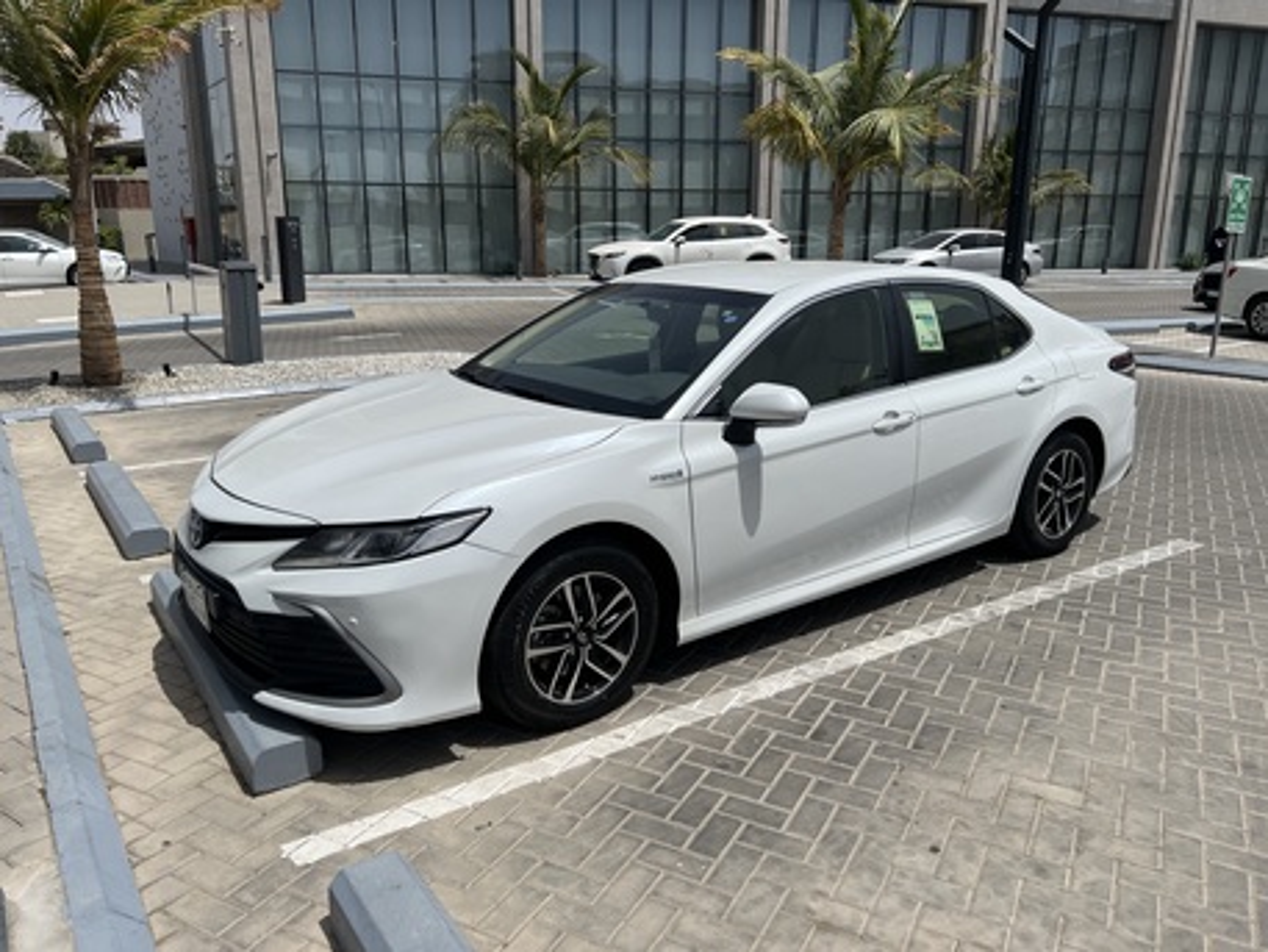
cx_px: 634
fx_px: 953
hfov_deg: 67.3
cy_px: 476
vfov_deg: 53.1
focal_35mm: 26
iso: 50
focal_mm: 5.7
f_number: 1.5
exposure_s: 1/9434
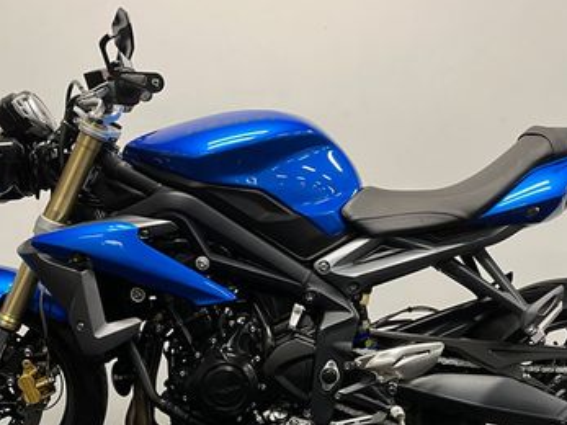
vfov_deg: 29.4
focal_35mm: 48
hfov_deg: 39.7
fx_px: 786
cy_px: 350
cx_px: 301
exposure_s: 1/50
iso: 125
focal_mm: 5.1
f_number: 1.6
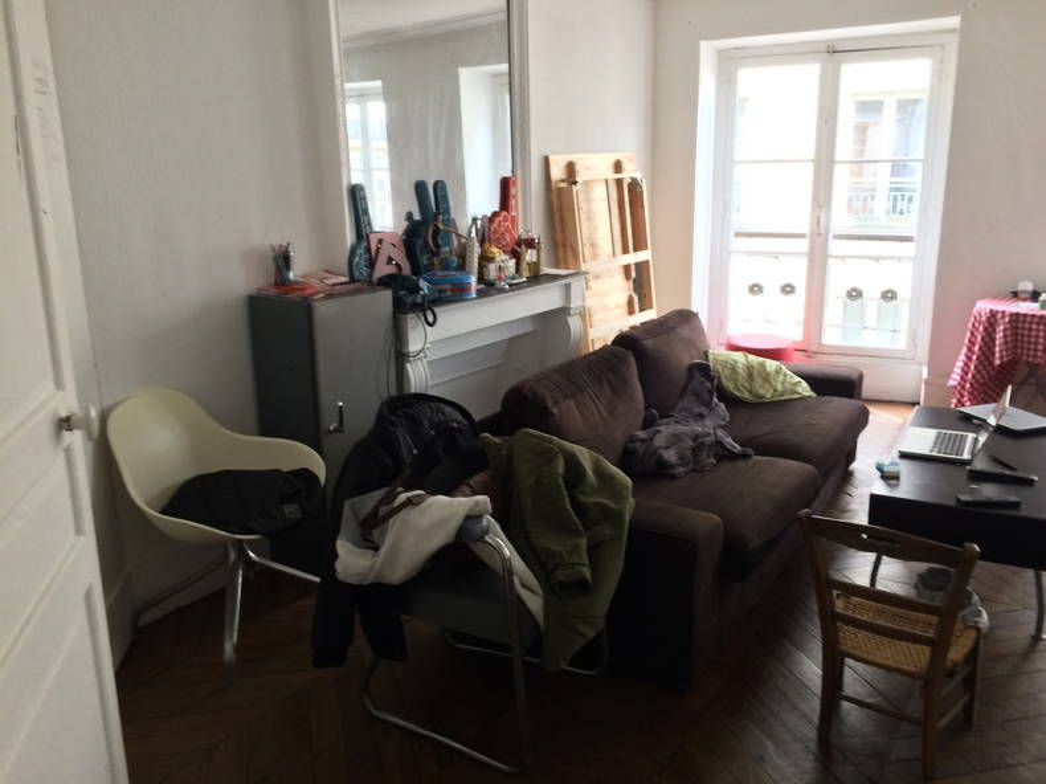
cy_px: 392
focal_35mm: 29
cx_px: 523
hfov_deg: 61.7
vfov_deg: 48.2
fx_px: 876
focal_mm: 4.15
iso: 160
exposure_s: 1/33
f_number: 2.2
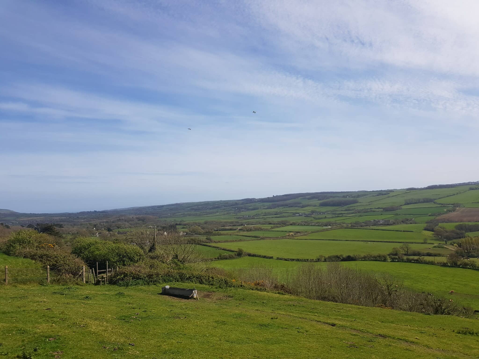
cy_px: 180
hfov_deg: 67.3
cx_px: 240
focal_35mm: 26
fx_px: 360
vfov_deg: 53.1
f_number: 1.7
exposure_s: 1/3368
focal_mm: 4.2
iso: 40
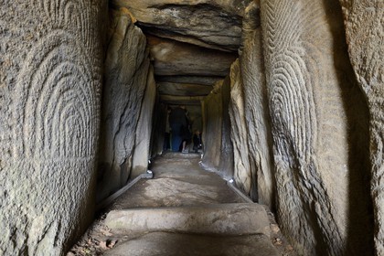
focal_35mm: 24
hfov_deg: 73.7
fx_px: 256
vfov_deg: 53.1
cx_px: 192
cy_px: 128
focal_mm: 24
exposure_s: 1/8
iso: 1600
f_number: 9
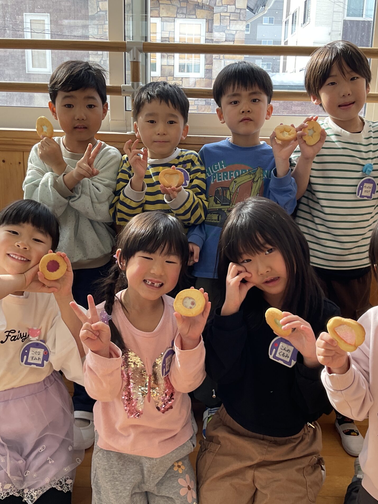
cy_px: 254
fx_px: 568
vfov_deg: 47.9
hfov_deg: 36.8
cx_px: 203
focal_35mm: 39
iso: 20
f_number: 1.8
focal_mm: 3
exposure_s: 1/100
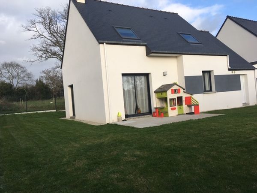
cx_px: 128
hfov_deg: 61.7
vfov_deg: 48.2
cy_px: 96
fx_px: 215
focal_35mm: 29
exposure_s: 1/712
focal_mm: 4.15
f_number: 2.2
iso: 25
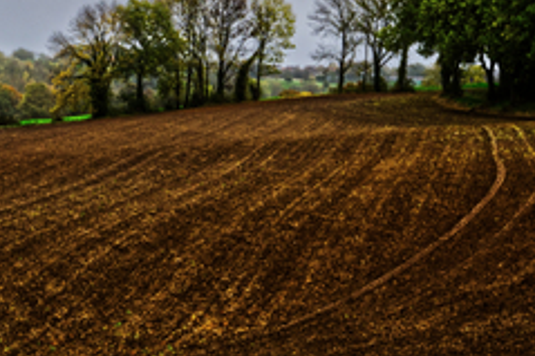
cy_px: 58
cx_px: 60
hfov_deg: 13.1
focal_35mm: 156
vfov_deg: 8.8
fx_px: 2317
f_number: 25
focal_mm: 81
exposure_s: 1/100
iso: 1400
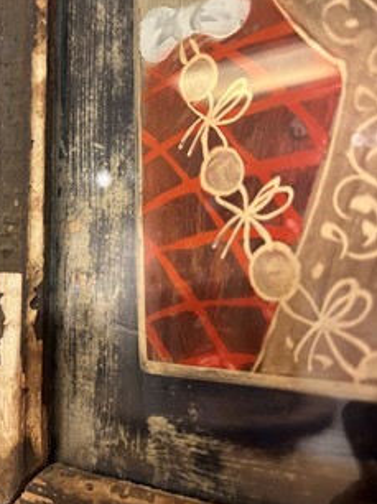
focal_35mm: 34
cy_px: 232
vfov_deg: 53.9
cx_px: 132
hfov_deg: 41.3
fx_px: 494
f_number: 1.6
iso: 200
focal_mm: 5.1
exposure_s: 1/50
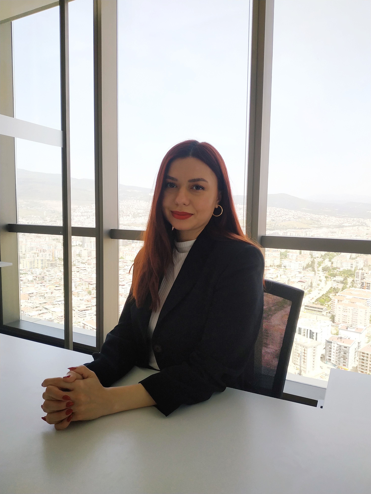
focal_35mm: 24
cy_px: 247
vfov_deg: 71.6
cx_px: 186
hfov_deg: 56.8
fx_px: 343
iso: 250
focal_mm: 3.94
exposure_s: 1/485
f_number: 1.9
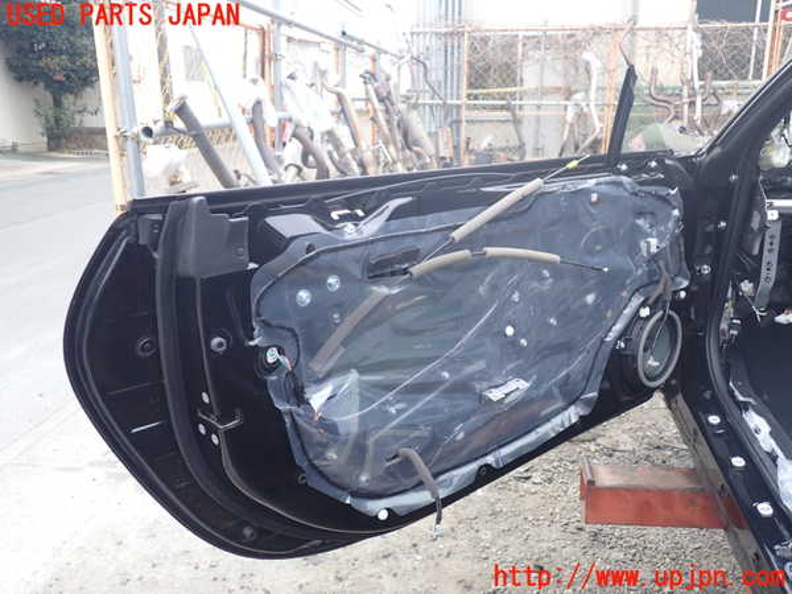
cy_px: 297
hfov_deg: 60.0
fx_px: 686
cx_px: 396
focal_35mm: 30
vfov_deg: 46.8
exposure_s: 1/100
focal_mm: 5.4
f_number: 2.3
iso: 100
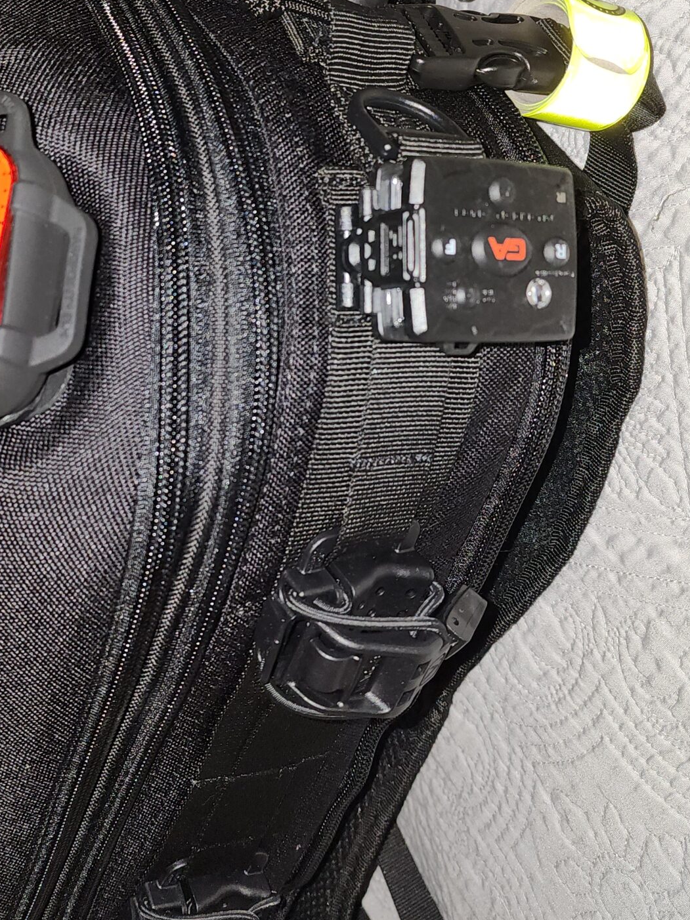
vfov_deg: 44.3
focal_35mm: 42
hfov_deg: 34.2
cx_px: 267
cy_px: 327
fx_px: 1117
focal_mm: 6.4
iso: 80
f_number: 1.8
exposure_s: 1/50
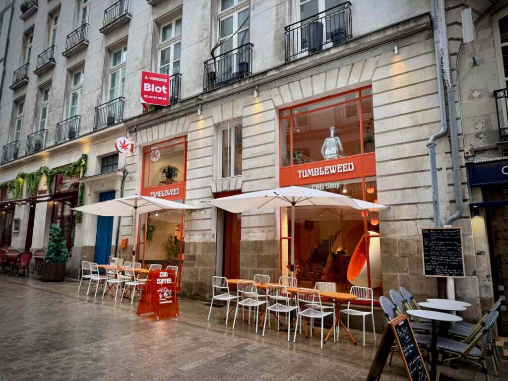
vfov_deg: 56.8
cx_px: 254
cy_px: 190
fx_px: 352
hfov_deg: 71.6
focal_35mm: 24
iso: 64
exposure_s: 1/100
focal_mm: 6.76
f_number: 1.78
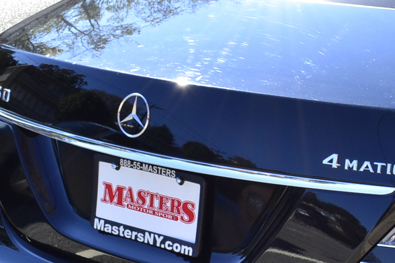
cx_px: 467
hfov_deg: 19.5
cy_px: 170
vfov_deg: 13.8
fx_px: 1086
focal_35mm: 99
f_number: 10
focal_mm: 22
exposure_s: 1/200
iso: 400
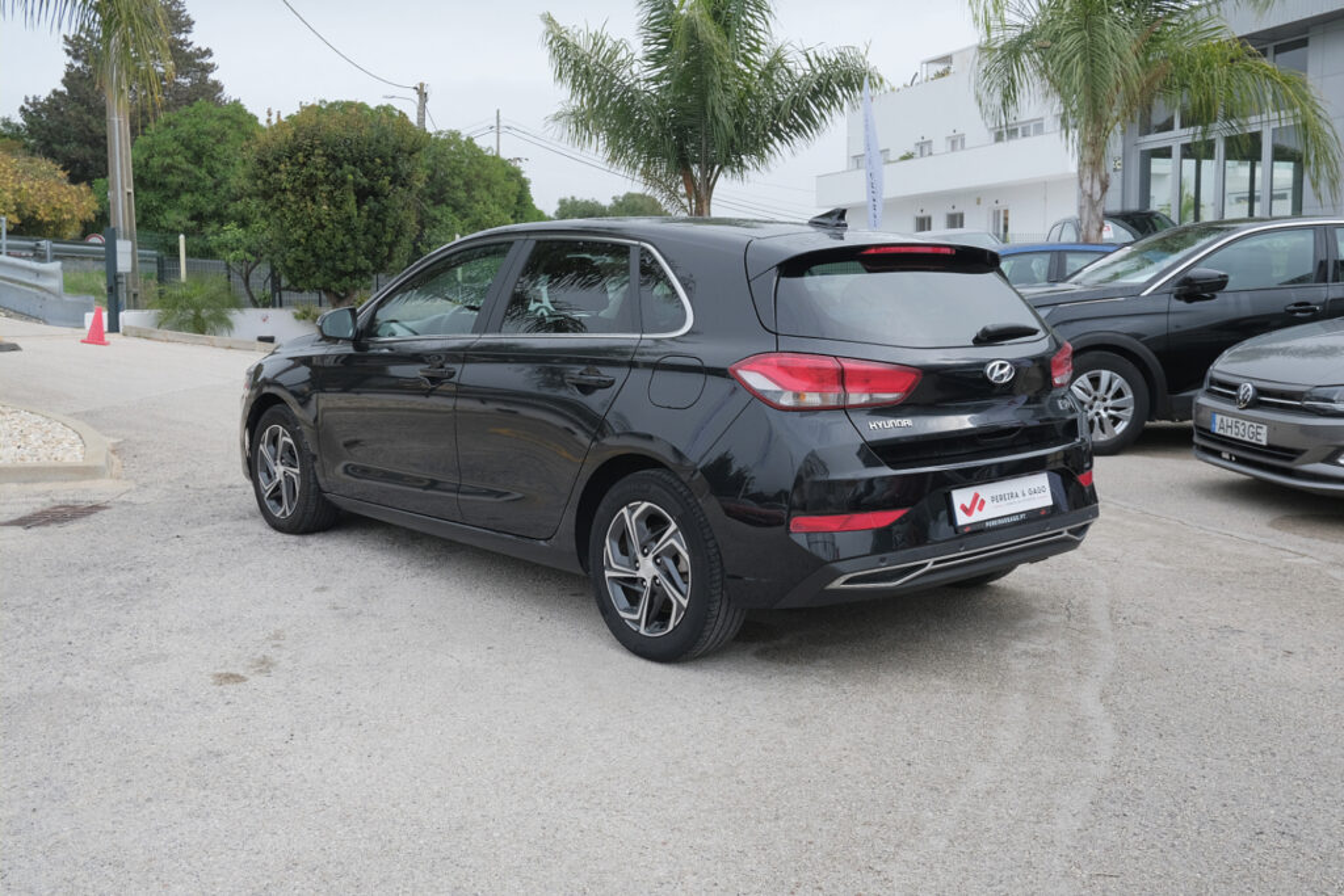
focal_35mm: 36
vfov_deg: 36.9
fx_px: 1344
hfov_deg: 53.1
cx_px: 672
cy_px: 448
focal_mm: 24.2
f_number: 9
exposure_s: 1/200
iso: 400
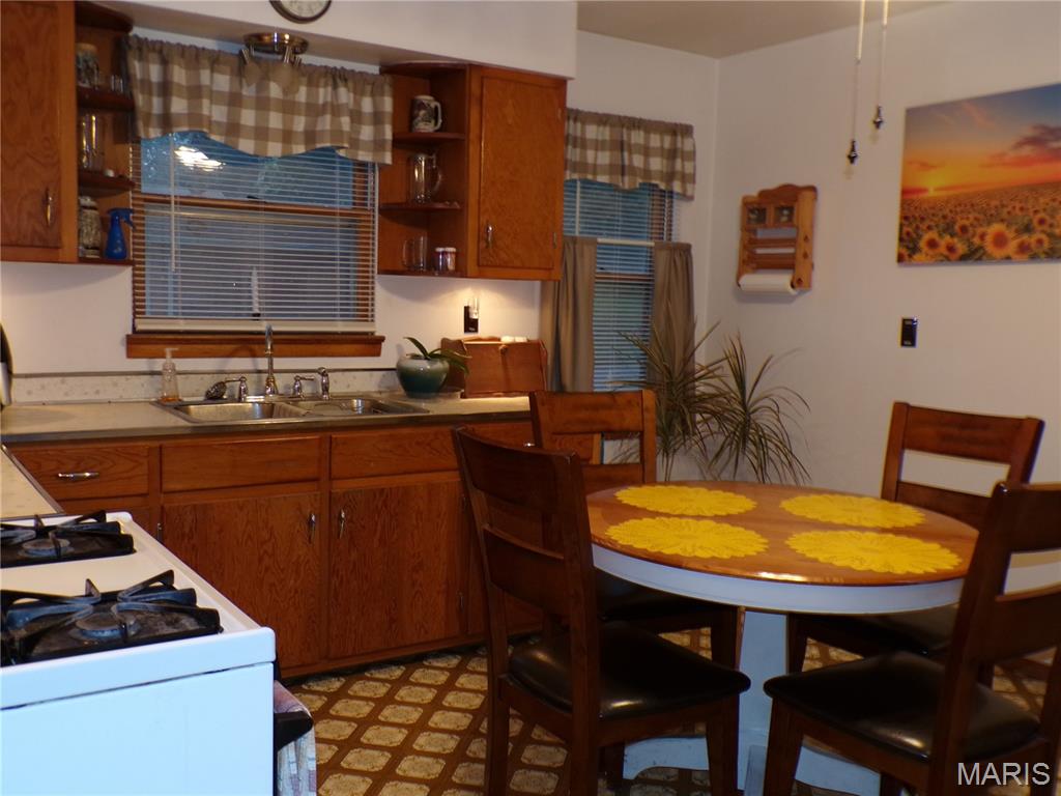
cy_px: 398
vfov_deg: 44.2
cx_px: 530
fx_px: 981
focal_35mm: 32
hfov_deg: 56.8
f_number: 3.2
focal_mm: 5.8
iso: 200
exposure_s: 1/17
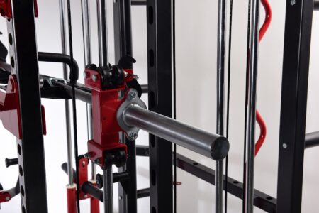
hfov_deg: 35.6
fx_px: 496
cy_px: 106
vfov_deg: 24.2
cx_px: 160
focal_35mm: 56
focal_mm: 56
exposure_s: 1/200
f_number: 10
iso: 200
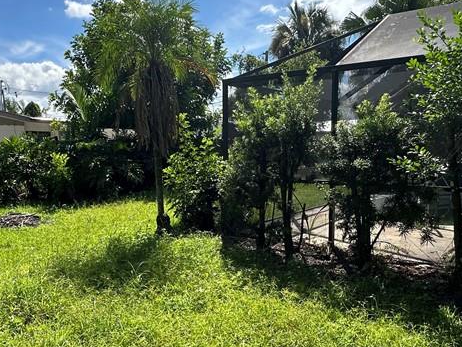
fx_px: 414
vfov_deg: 45.4
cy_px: 196
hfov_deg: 58.3
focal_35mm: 31
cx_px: 240
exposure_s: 1/988
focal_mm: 2.22
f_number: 2.2
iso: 40
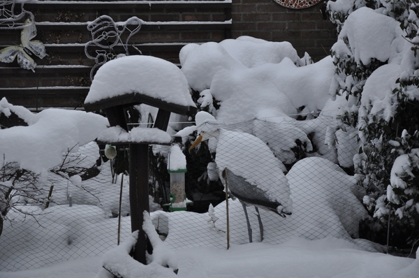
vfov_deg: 11.4
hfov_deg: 17.1
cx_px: 210
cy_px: 139
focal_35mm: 120
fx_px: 1394
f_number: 5.3
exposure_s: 1/60
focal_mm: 80
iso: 450
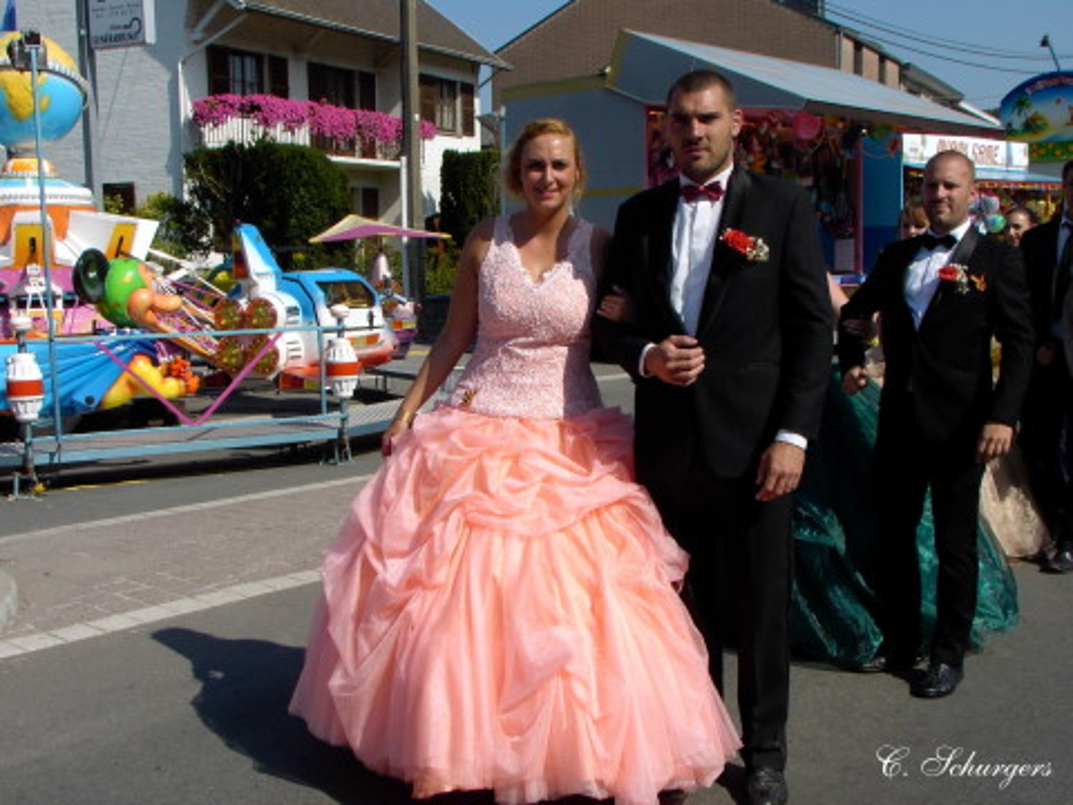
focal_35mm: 46
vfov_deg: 31.5
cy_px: 402
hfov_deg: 41.2
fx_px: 1426
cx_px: 536
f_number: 5.6
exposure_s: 1/390
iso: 70
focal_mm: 7.1
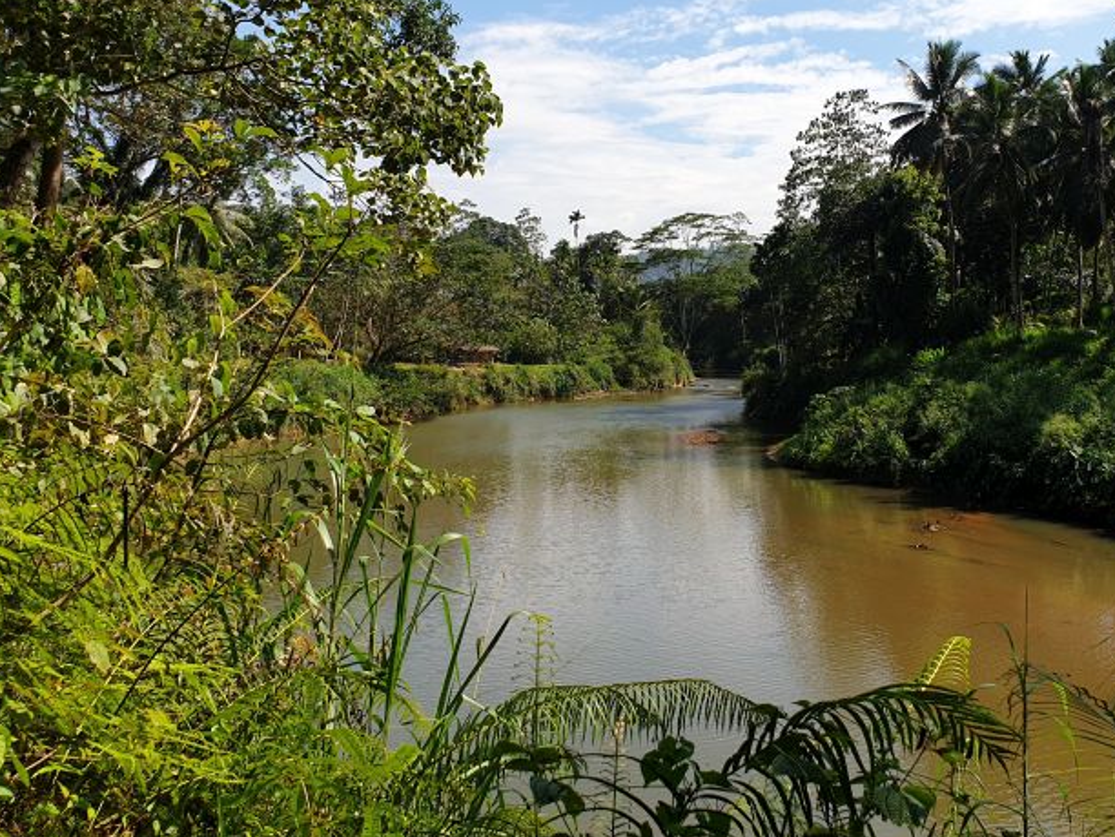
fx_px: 1095
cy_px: 325
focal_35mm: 34
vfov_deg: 41.5
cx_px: 703
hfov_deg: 53.3
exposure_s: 1/1359
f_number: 2.4
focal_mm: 4.3
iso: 50
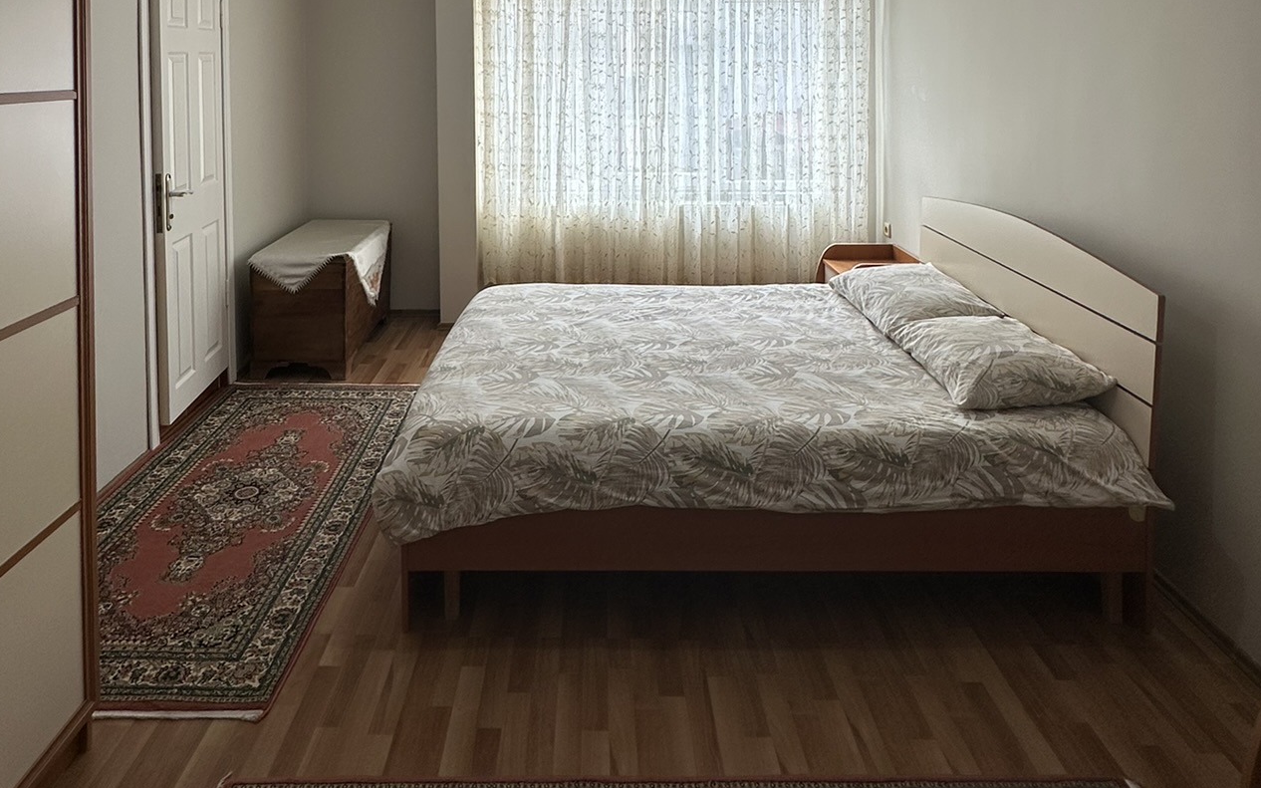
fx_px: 825
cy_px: 74
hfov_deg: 74.7
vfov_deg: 46.0
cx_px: 582
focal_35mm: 24
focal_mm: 2.22
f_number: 2.2
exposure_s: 1/218
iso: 40
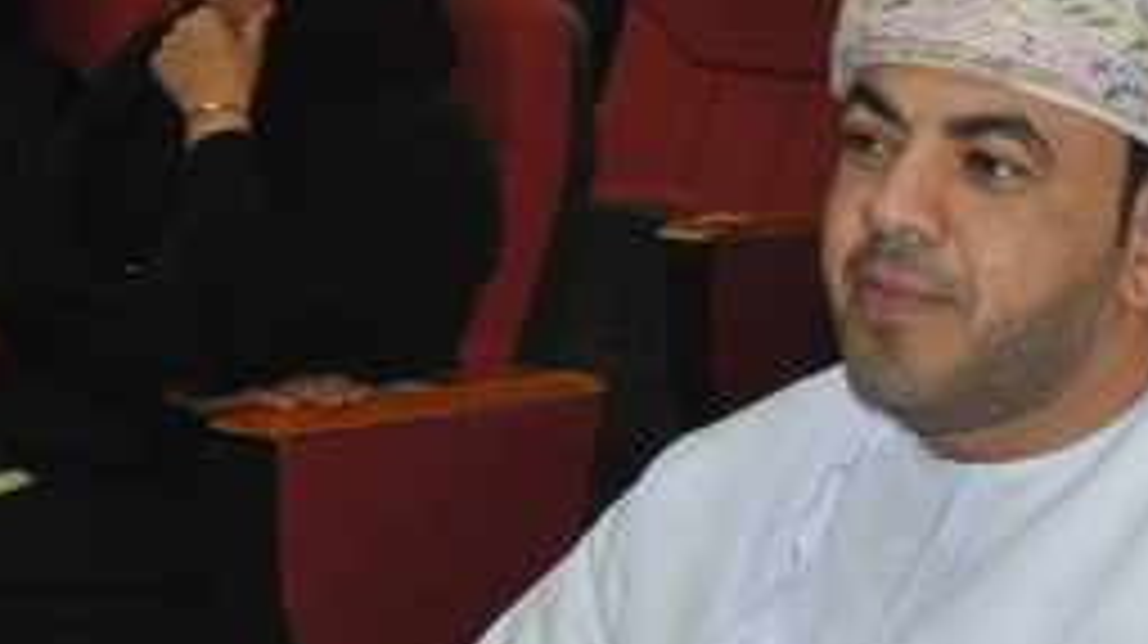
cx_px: 1603
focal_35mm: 138
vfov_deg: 8.7
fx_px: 4198
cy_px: 615
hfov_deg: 14.7
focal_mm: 28
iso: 800
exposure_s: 1/60
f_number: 4
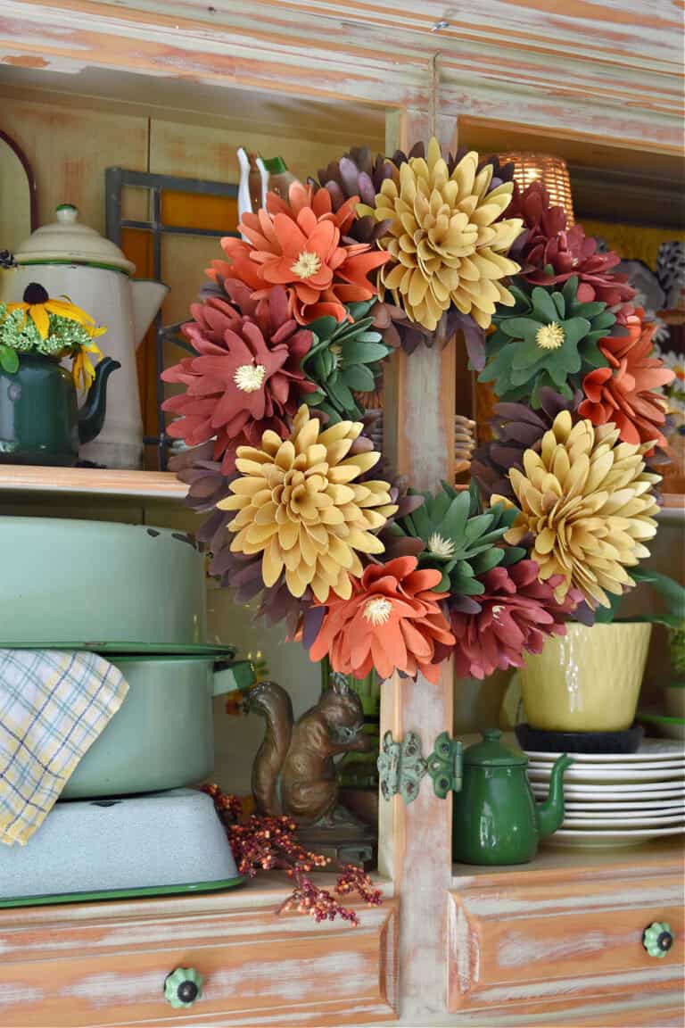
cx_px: 342
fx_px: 1712
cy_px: 514
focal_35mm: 60
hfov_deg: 22.6
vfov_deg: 33.4
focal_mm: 40
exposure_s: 1/60
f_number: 4.8
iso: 720
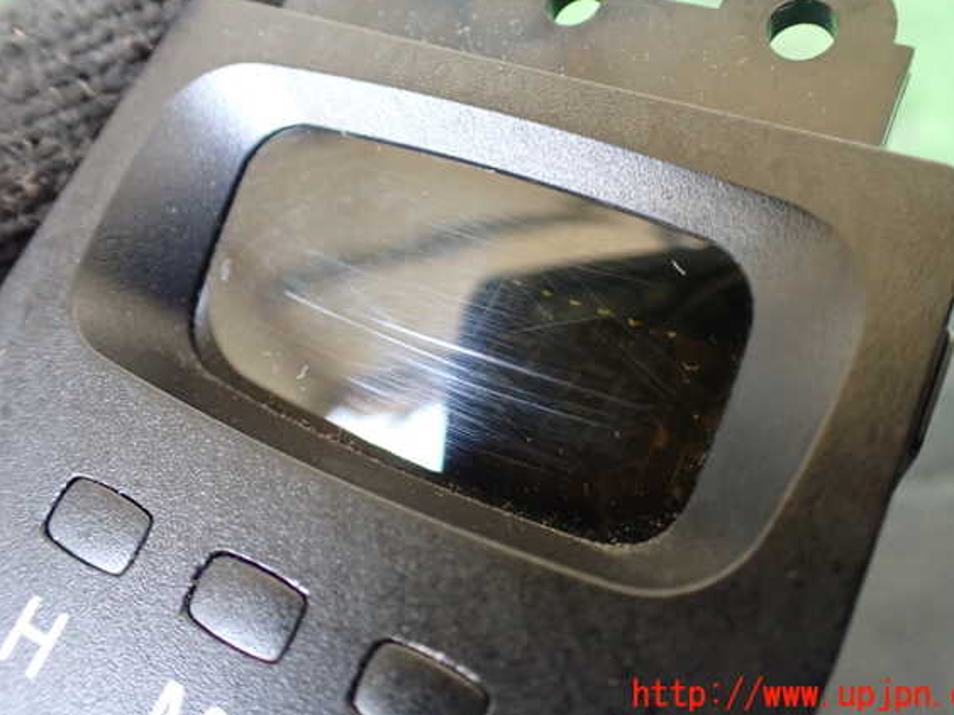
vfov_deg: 44.1
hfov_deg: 56.8
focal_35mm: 32
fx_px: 882
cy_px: 335
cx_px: 507
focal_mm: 5.4
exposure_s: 1/60
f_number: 2.3
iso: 800
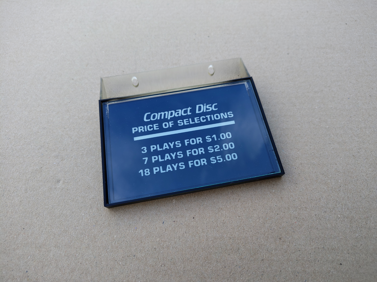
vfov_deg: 56.8
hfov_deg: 71.6
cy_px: 141
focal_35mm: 24
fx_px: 261
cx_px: 188
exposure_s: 1/301
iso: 100
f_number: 1.8
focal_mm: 5.56
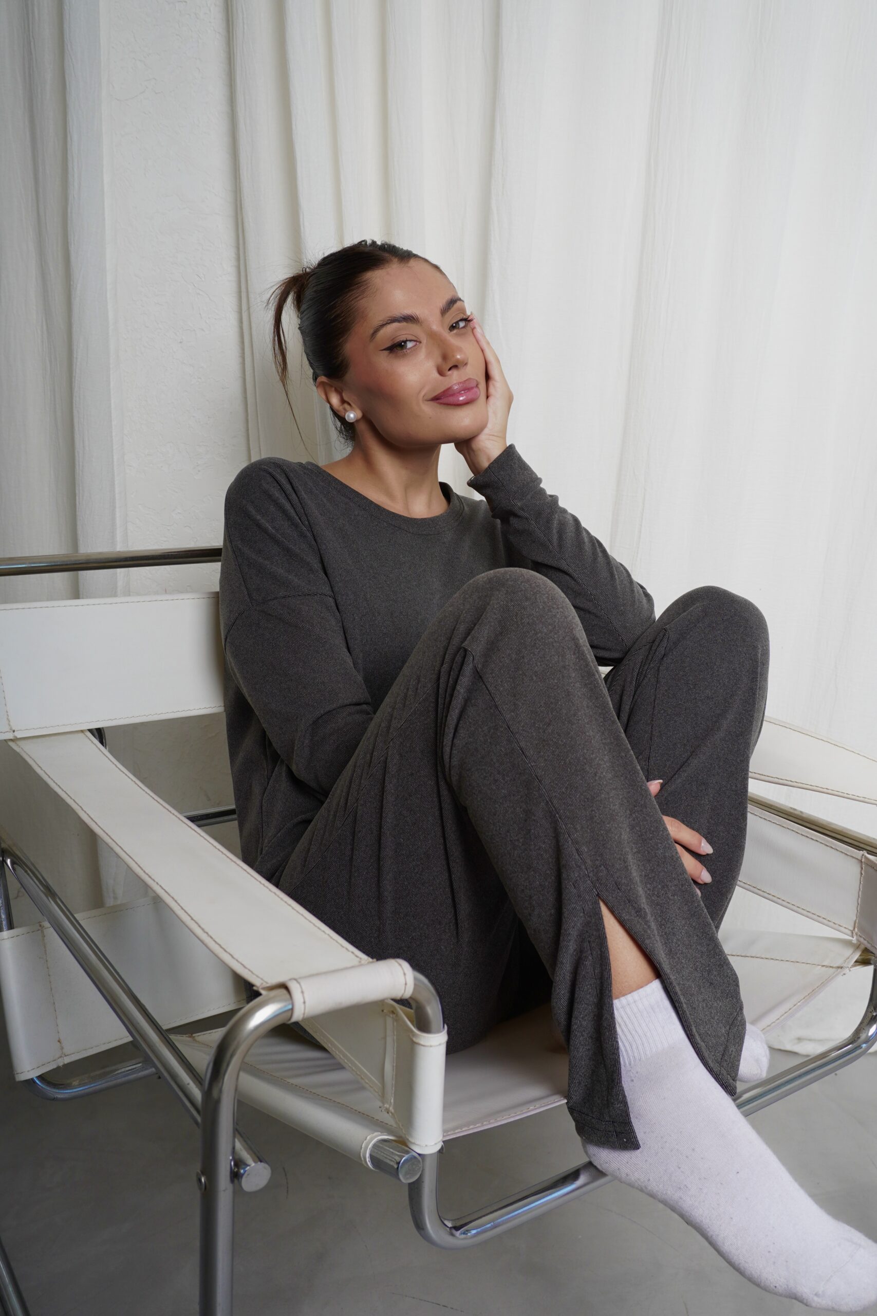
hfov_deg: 41.7
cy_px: 658
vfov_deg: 59.5
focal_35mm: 32
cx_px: 438
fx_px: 1151
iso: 160
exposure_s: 1/160
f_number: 5.6
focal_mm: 21
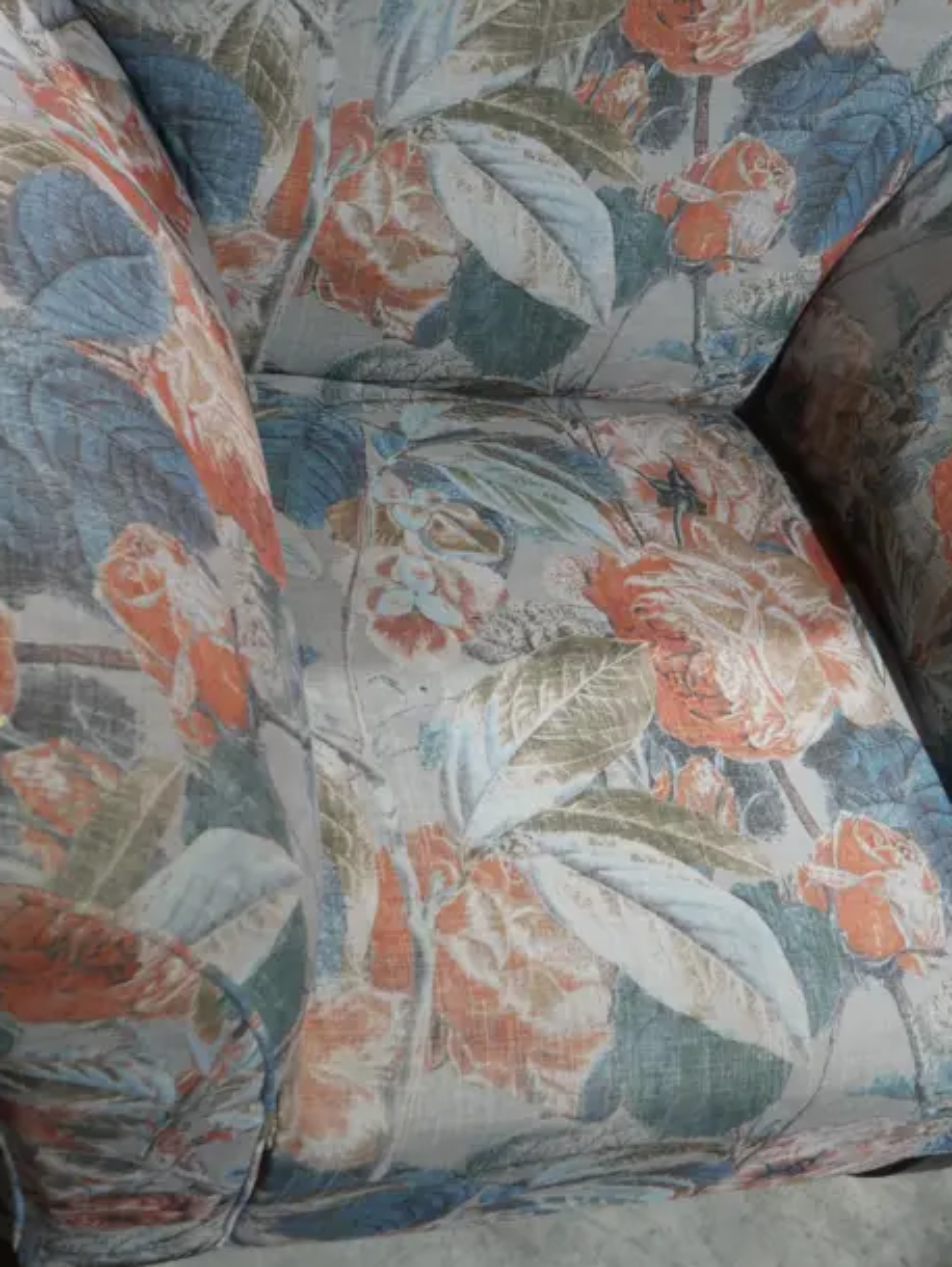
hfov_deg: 30.9
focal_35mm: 47
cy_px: 513
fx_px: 1722
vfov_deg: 40.3
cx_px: 525
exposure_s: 1/60
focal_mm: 14
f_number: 3.5
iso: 640
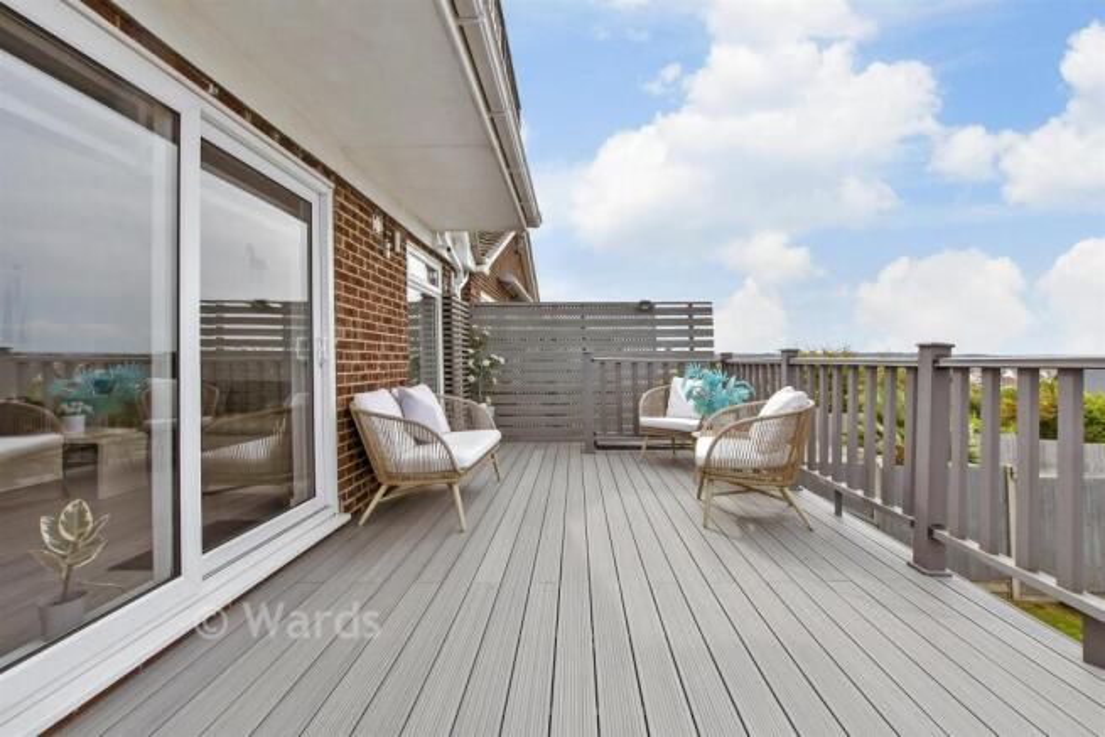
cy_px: 368
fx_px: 460
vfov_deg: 77.4
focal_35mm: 15
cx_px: 552
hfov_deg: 100.4
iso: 160
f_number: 8
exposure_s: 1/320
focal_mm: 10
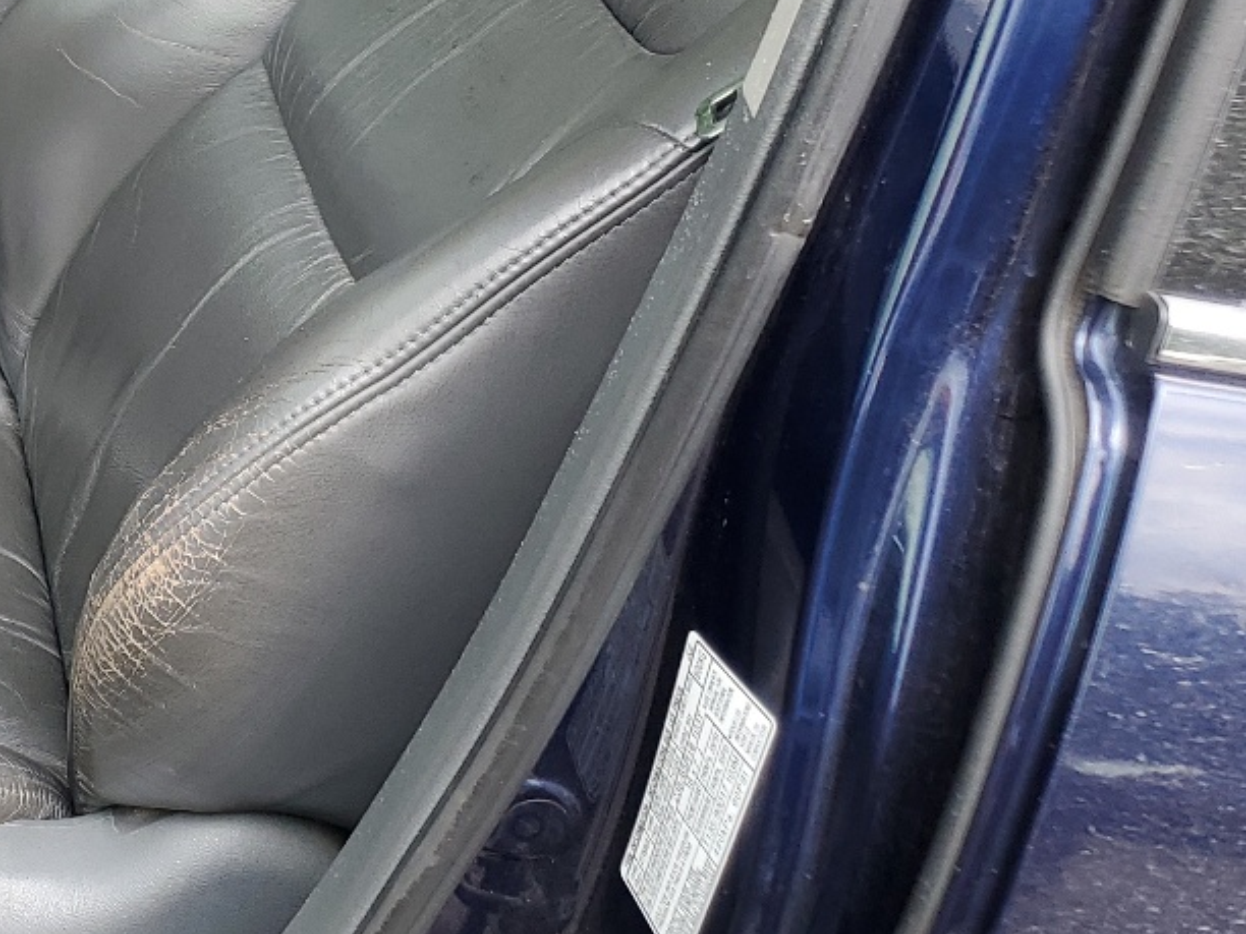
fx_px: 2448
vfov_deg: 20.8
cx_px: -318
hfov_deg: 25.2
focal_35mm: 68
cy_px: -16
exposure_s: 1/345
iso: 50
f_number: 1.5
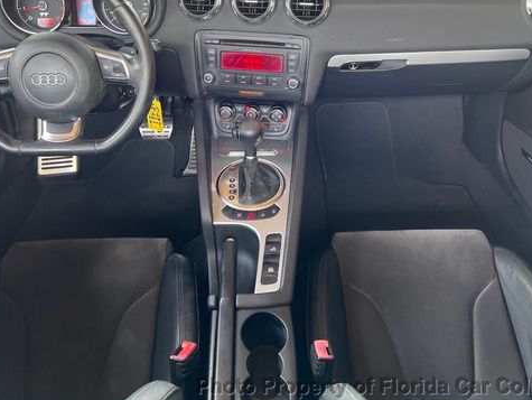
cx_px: 274
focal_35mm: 35
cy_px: 141
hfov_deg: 52.6
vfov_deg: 40.4
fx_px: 538
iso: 125
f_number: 1.5
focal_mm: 5.7
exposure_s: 1/121
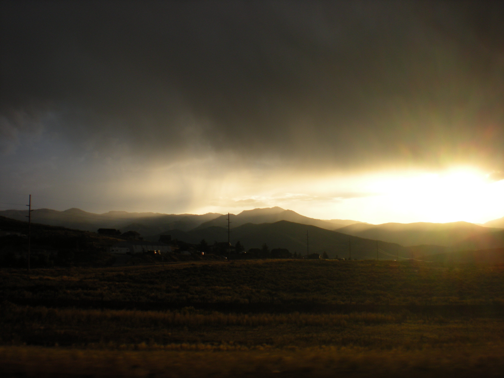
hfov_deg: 49.0
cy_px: 189
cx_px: 252
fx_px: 553
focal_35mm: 38
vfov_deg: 37.7
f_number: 4.6
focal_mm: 6.3
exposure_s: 1/272
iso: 64
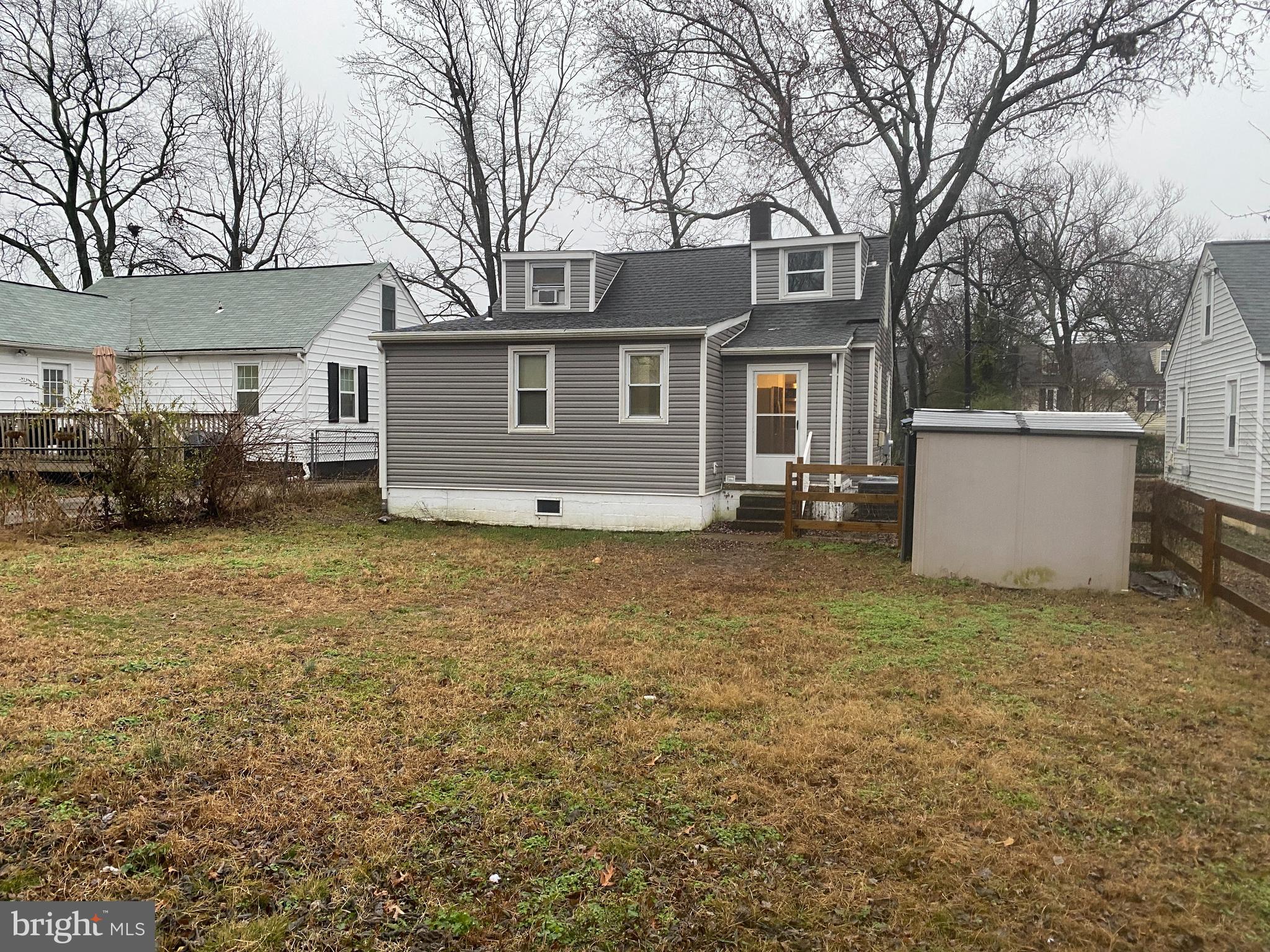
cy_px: 476
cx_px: 635
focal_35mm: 26
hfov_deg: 67.3
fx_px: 954
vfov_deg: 53.1
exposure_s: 1/70
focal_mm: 4.25
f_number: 1.8
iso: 125
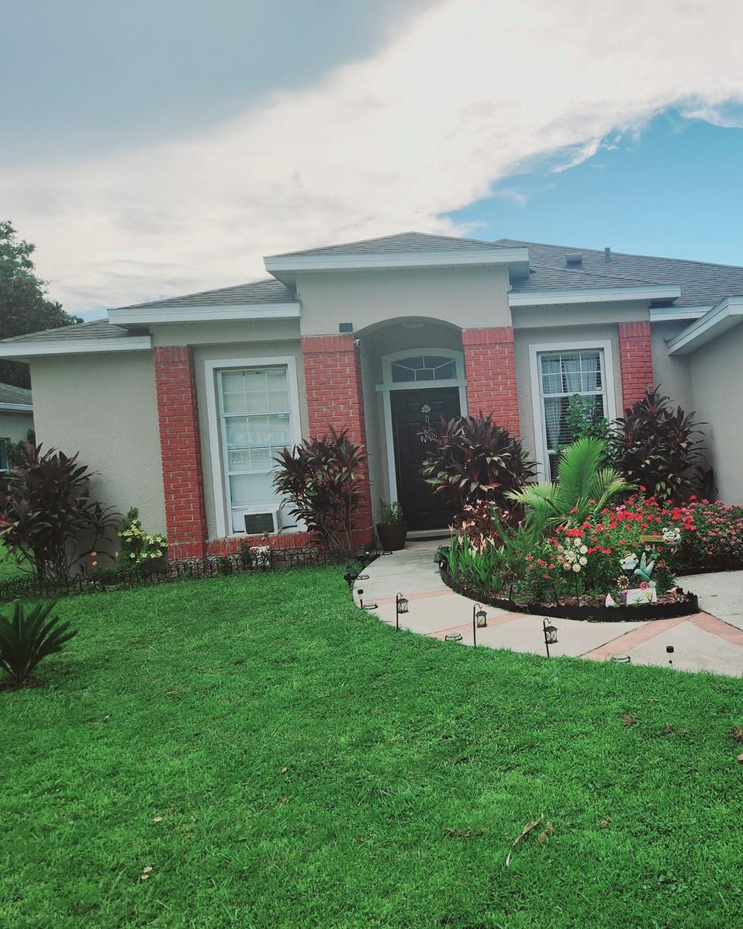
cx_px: 583
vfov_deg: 58.8
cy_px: 464
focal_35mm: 30
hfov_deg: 46.2
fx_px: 824
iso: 20
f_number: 1.8
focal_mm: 5.4
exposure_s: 1/1402
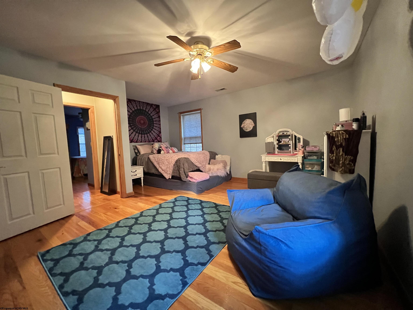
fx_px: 155
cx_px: 206
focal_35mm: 13
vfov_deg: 89.9
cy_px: 155
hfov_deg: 106.2
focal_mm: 1.57
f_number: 1.8
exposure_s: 1/40
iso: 1000
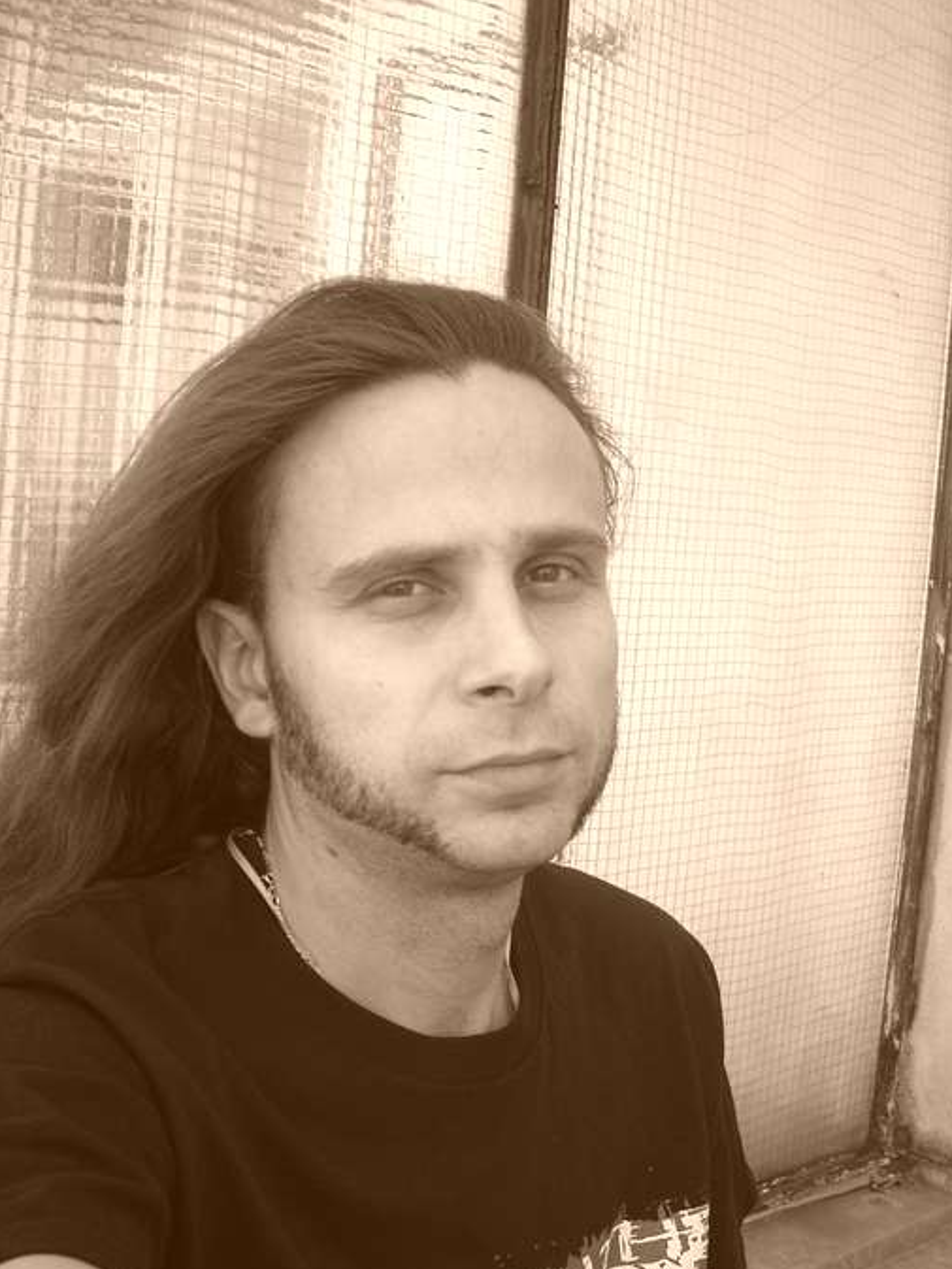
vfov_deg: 42.8
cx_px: 560
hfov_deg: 32.8
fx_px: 1613
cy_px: 724
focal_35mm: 44
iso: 64
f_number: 2.8
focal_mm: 6.2
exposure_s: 1/239
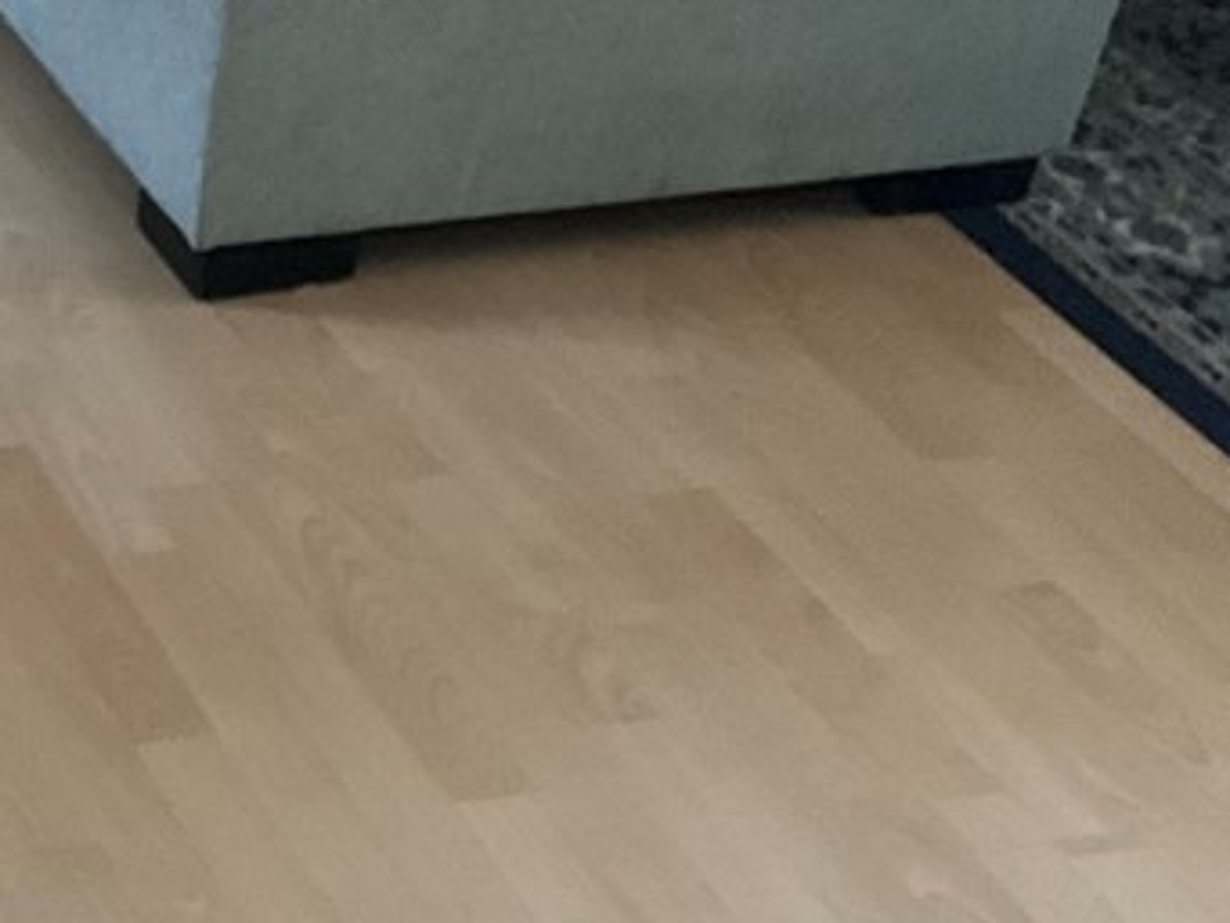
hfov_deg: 20.4
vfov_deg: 15.9
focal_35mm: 87
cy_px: 1273
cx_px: -418
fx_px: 3092
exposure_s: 1/31
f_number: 1.8
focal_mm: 3
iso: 320
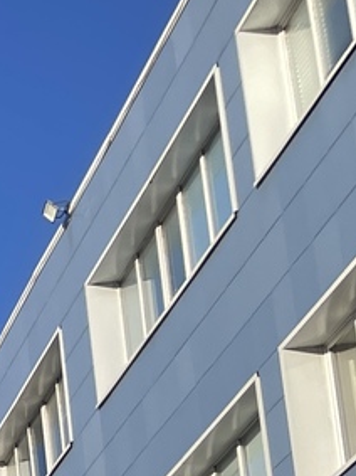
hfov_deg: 8.3
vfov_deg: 13.1
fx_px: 1894
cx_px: -845
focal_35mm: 138
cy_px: 832
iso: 32
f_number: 1.6
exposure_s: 1/2681
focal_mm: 4.2
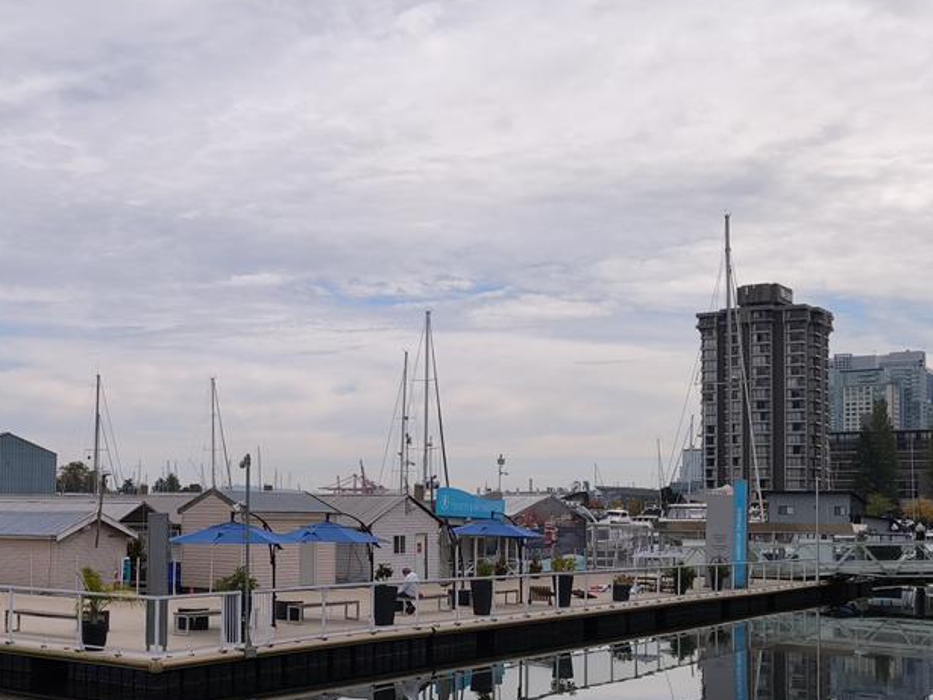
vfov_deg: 31.3
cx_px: 171
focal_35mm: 46
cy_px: 446
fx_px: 1240
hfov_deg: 39.4
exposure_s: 1/2421
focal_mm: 6.57
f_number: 1.6
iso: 50
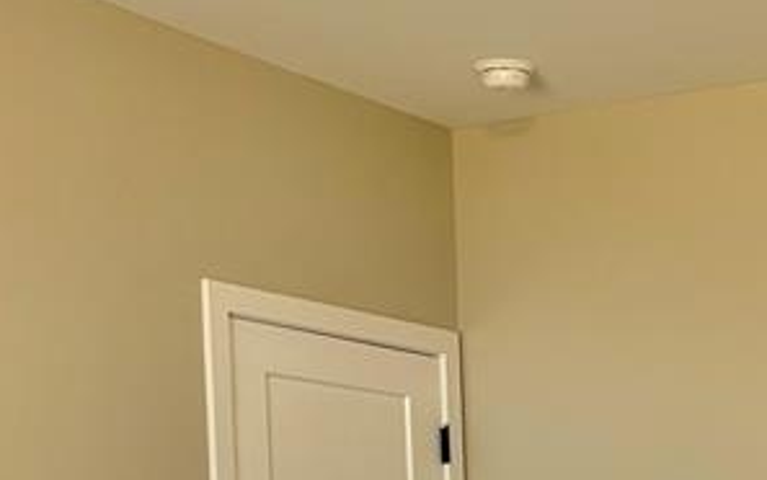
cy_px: 818
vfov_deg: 12.7
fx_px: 1987
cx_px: 819
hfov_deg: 20.9
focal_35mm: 95
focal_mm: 5.96
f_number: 1.6
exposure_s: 1/120
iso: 125
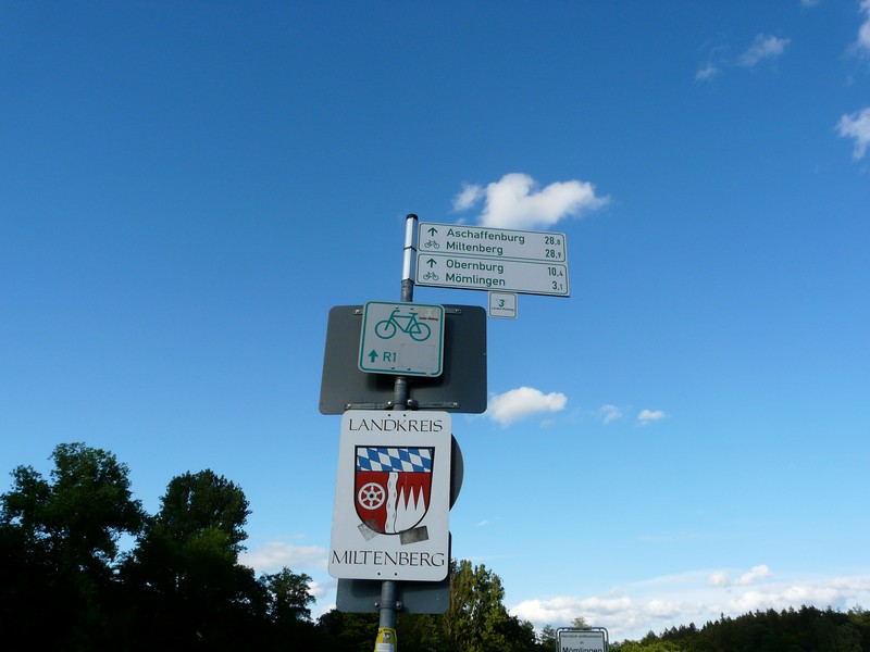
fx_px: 729
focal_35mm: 29
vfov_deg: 48.2
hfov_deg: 61.7
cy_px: 326
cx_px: 435
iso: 100
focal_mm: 4.7
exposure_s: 1/400
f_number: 5.6
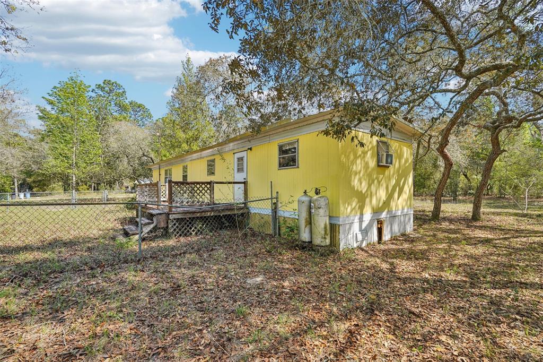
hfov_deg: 96.8
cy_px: 181
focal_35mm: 16
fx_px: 241
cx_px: 272
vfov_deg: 73.7
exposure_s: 1/45
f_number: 8
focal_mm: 16
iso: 50
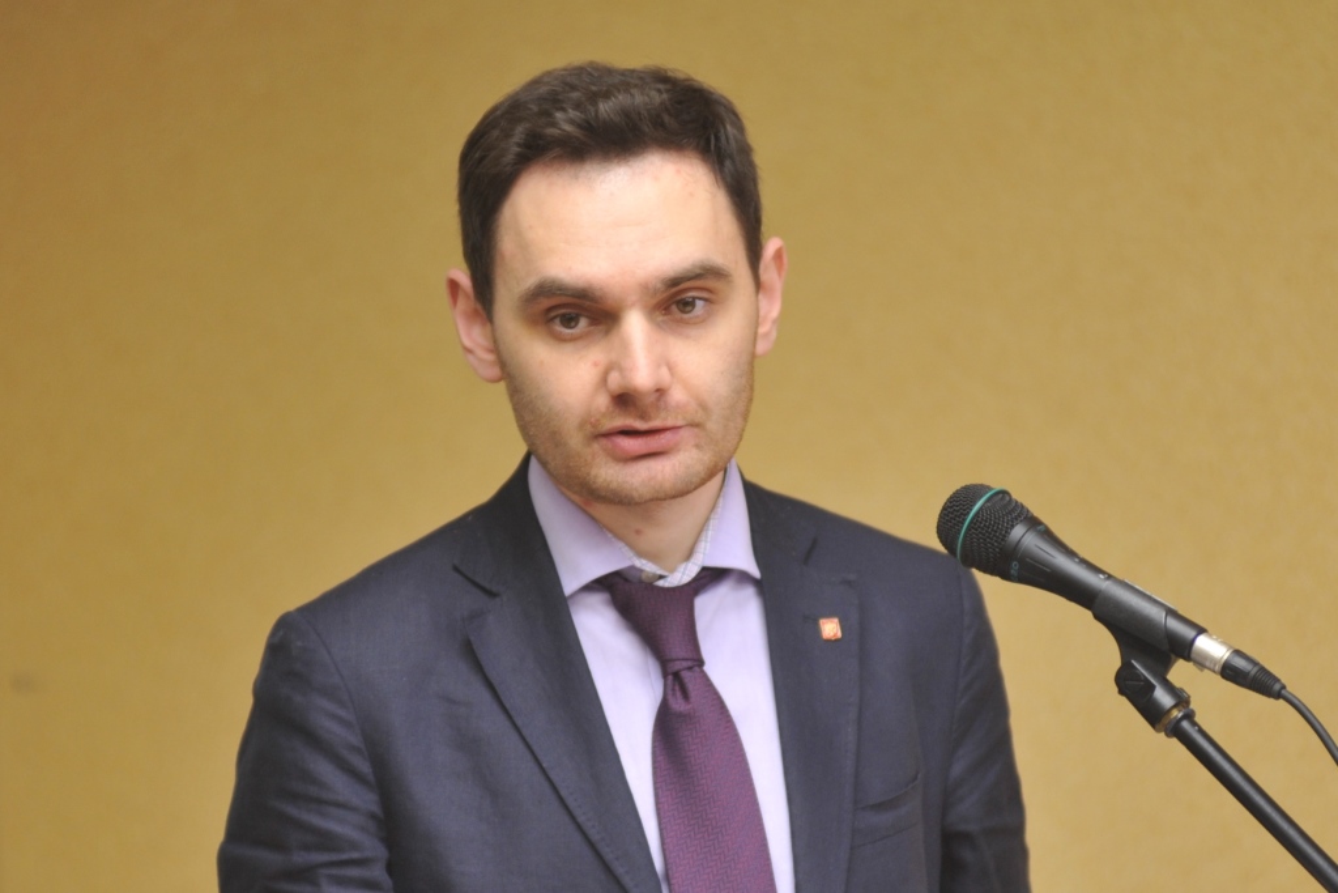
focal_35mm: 200
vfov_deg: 6.9
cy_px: 446
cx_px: 669
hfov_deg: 10.3
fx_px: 7434
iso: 800
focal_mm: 200
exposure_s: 1/200
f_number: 2.8
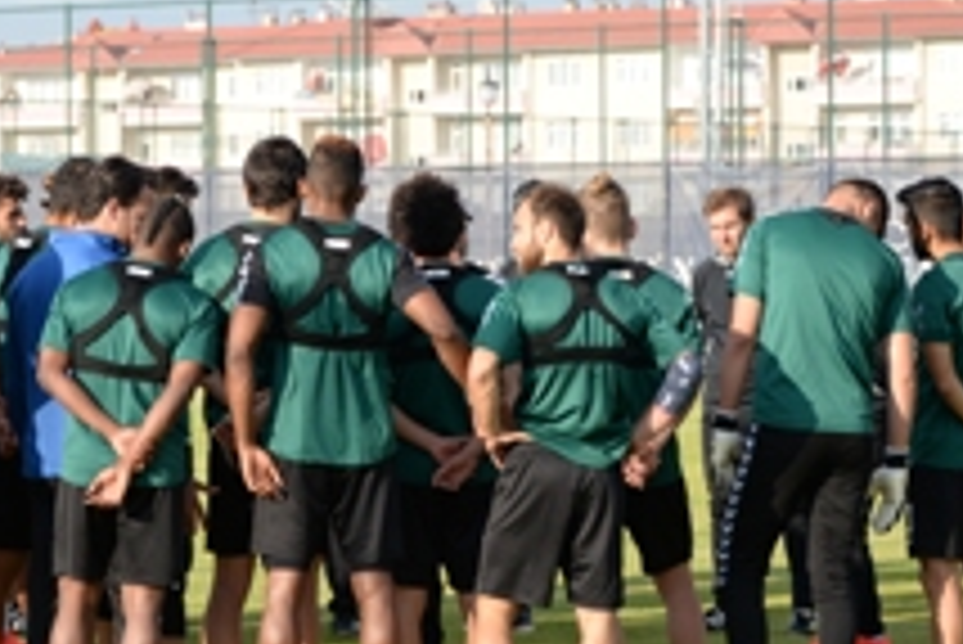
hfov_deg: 10.9
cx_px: 351
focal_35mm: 188
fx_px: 5032
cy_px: 322
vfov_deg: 7.3
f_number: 5.3
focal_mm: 90
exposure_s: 1/2000
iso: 800
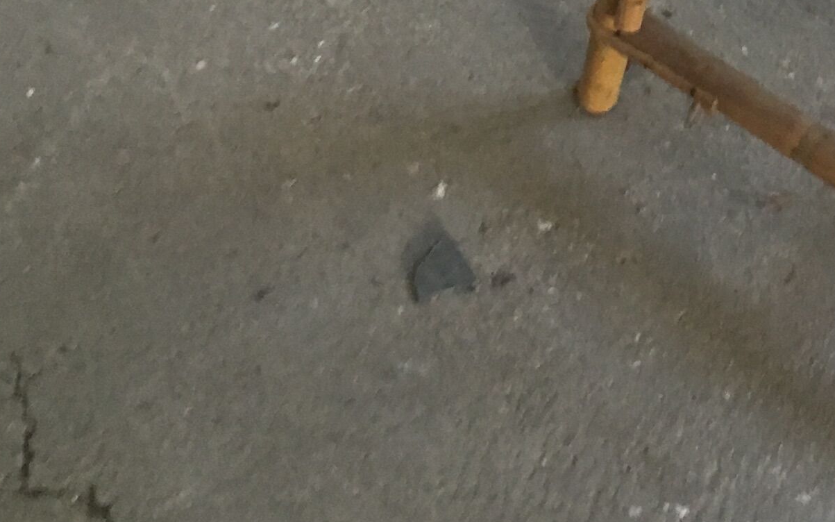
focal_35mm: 103
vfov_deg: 12.1
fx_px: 2344
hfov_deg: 19.3
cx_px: 940
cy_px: -283
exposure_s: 1/33
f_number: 2.2
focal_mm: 4.15
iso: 125
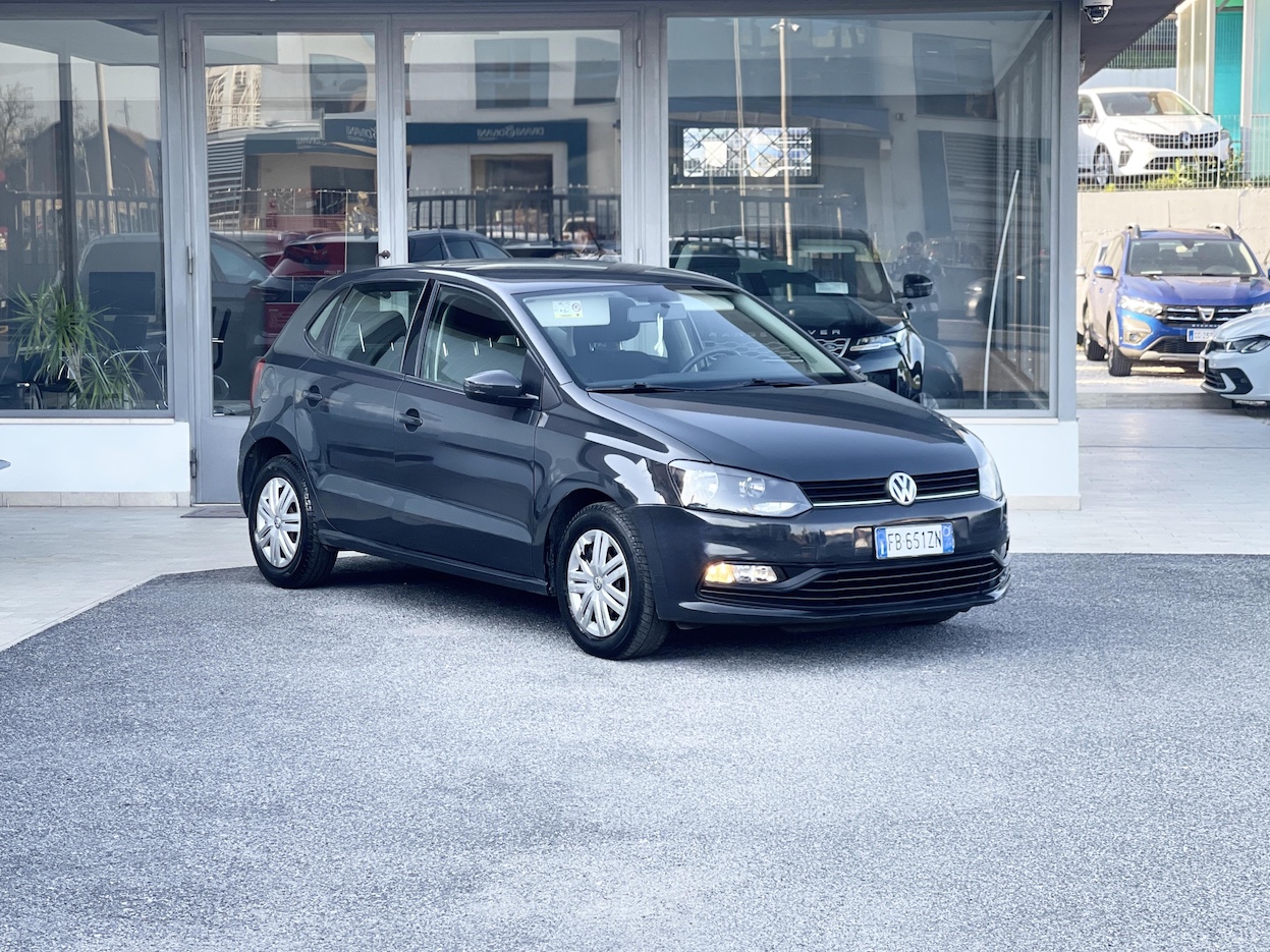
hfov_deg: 30.3
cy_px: 476
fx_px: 2348
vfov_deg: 22.9
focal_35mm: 64
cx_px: 635
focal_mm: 7.5
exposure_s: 1/121
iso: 32
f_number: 2.2
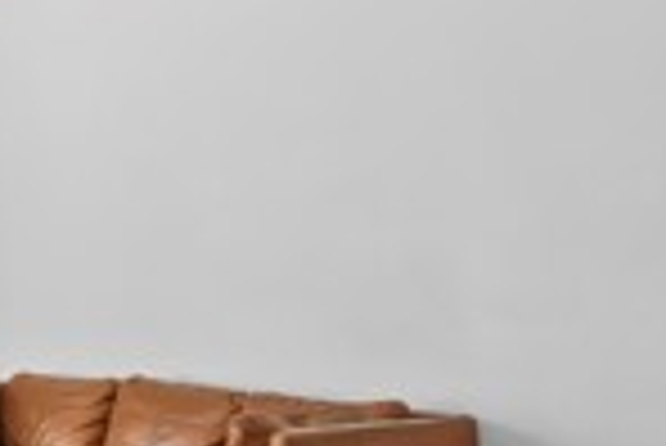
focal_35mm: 69
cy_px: 336
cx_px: -130
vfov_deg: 19.6
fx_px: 1278
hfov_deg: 26.1
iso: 1000
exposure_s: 1/30
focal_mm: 16
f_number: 9
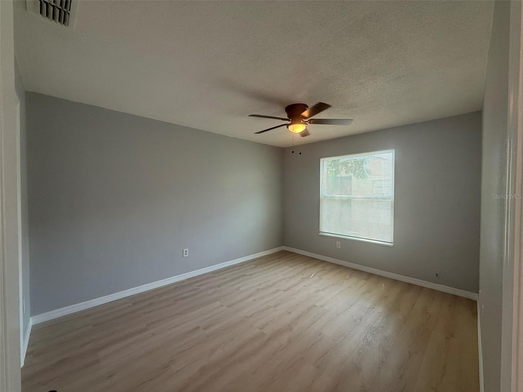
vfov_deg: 85.7
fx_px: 212
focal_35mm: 14
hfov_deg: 102.1
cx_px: 262
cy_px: 196
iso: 100
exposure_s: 1/120
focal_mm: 2.22
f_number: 2.2
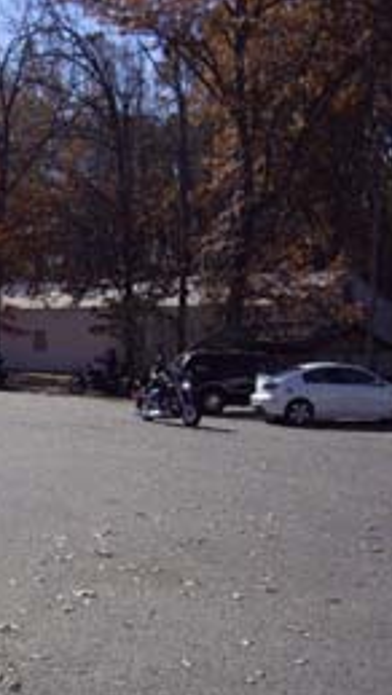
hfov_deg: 20.7
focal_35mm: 56
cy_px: 350
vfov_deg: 37.2
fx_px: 1033
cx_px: -16
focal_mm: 7.9
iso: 400
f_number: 5.6
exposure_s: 1/2000
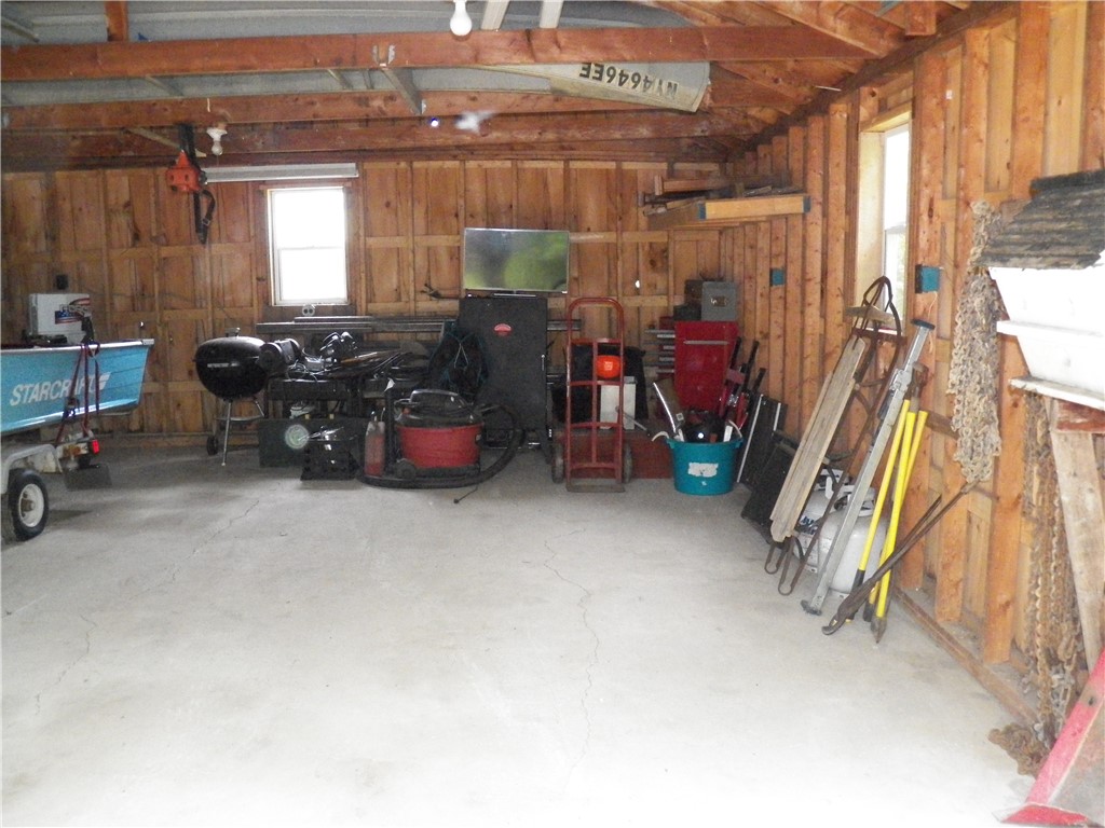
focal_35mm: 31
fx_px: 990
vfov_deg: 45.4
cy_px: 414
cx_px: 552
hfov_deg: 58.4
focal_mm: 5.5
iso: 1600
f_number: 2.8
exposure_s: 1/320
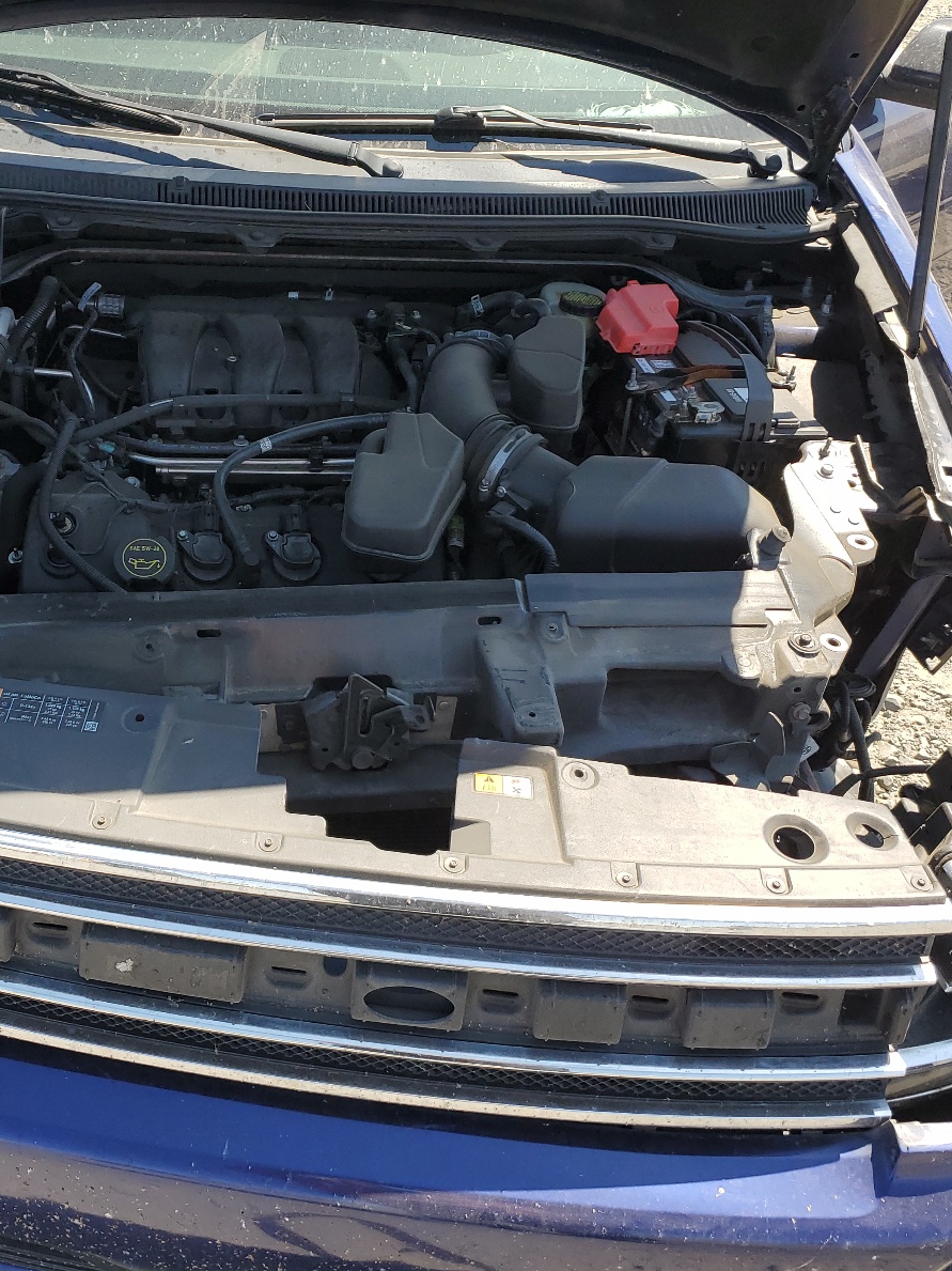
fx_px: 1284
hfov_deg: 40.0
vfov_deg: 52.6
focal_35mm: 35
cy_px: 639
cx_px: 292
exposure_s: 1/1111
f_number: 1.5
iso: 50
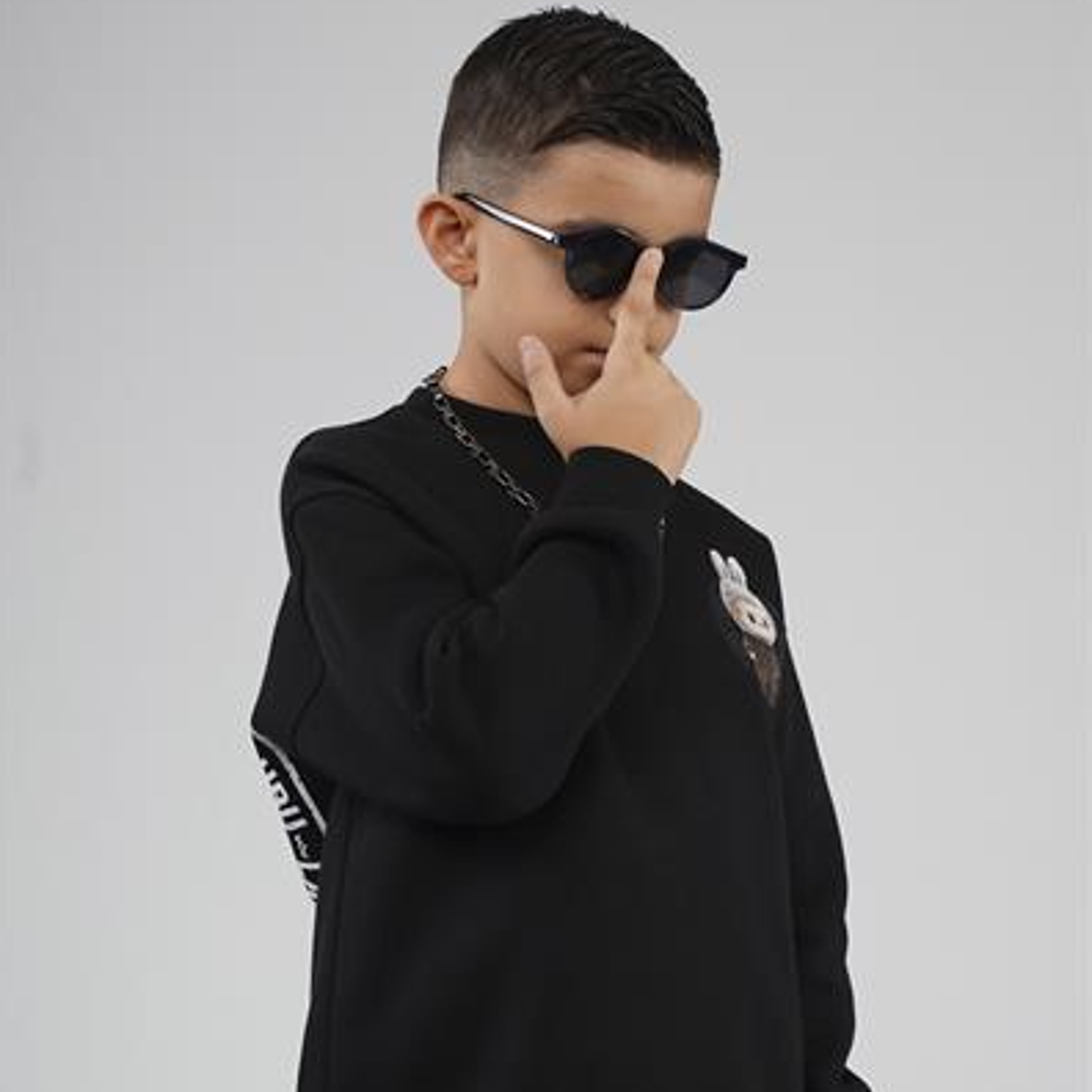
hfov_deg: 12.6
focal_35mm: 139
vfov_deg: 12.6
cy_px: 654
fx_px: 4961
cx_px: 543
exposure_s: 1/160
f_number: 5.6
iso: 80
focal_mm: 72
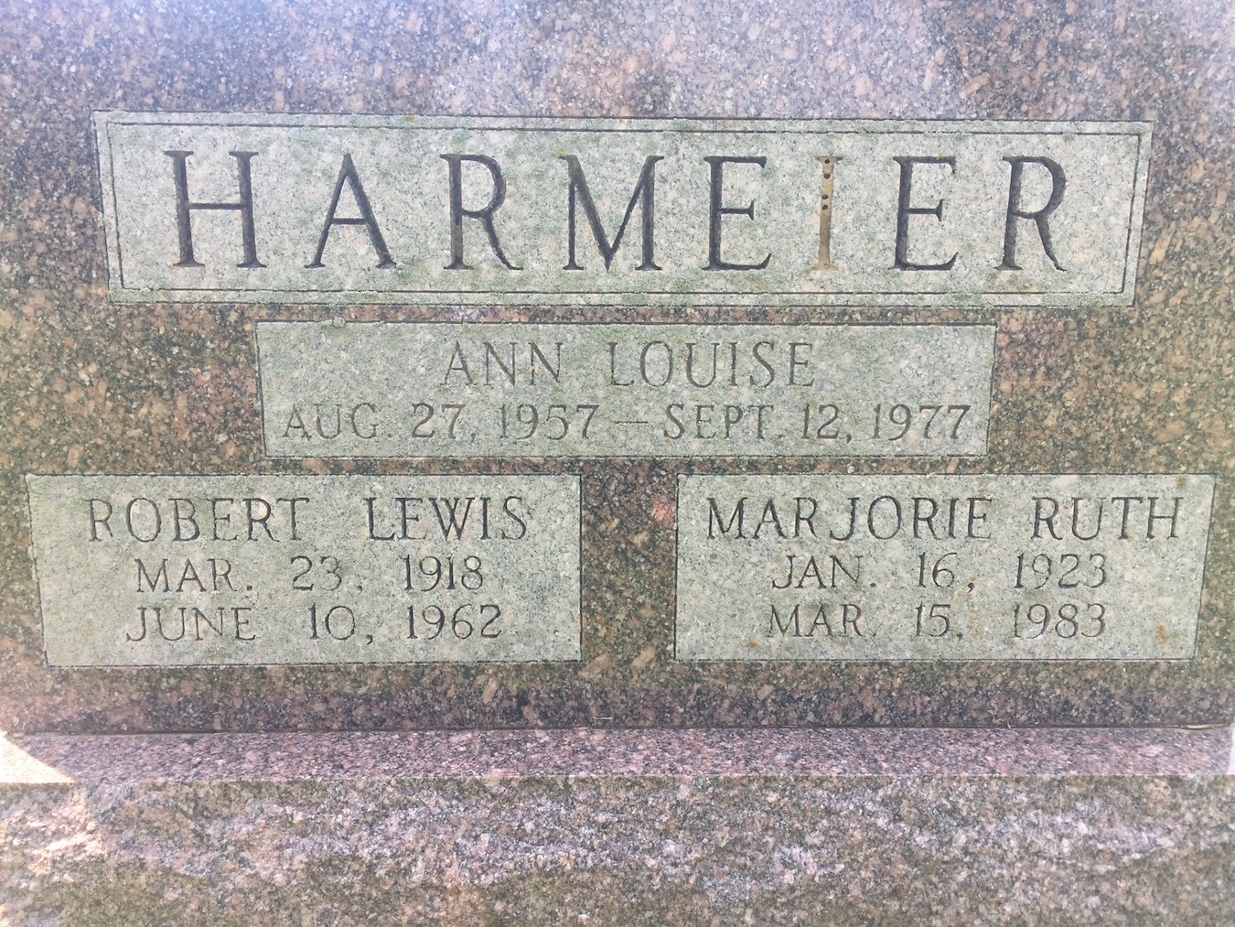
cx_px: 618
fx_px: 1035
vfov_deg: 48.2
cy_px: 464
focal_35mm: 29
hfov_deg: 61.7
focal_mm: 4.15
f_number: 2.2
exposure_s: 1/363
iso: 32
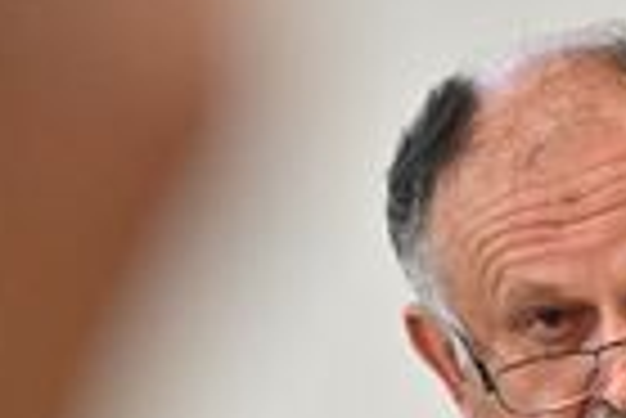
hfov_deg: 3.2
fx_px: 11262
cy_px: 548
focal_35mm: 647
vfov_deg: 2.1
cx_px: 549
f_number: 4
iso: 5000
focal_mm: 200
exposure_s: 1/320
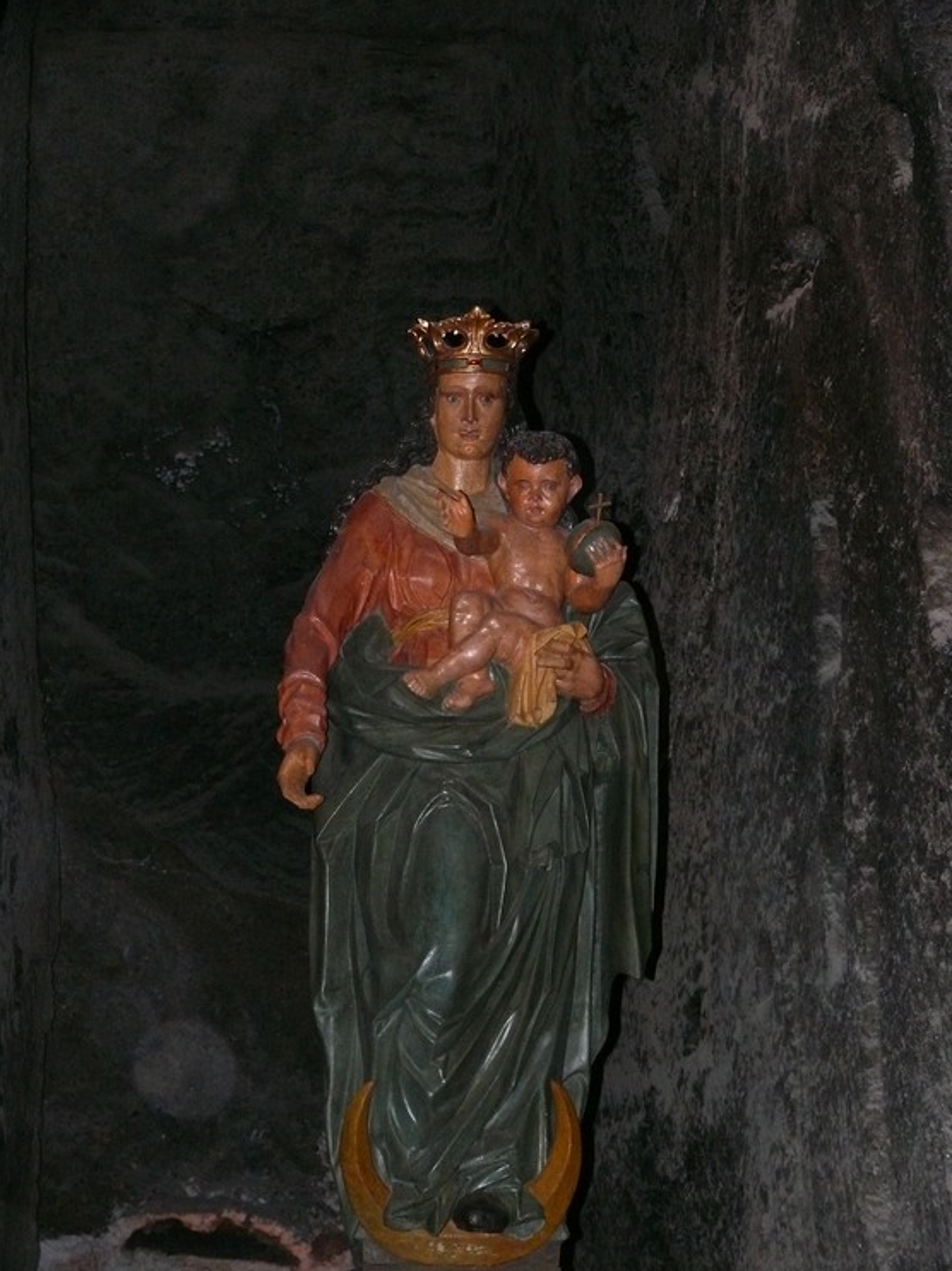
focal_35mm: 92
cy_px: 636
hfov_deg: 16.1
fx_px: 3375
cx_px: 476
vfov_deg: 21.3
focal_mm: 19.2
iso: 400
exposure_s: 1/30
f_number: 3.2
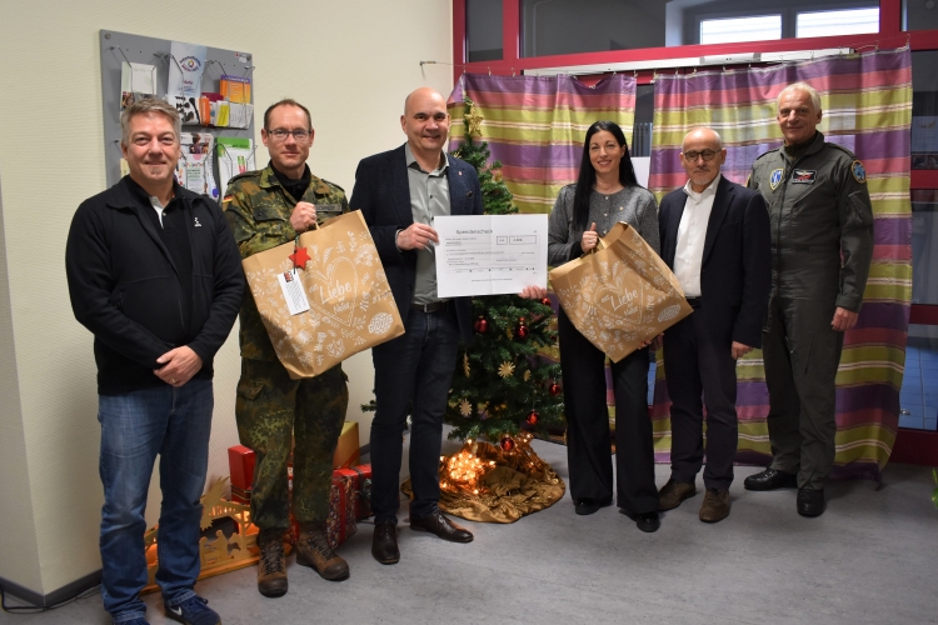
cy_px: 312
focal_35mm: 27
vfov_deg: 47.9
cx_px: 469
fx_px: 703
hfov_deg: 67.4
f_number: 4
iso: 720
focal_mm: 18
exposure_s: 1/60
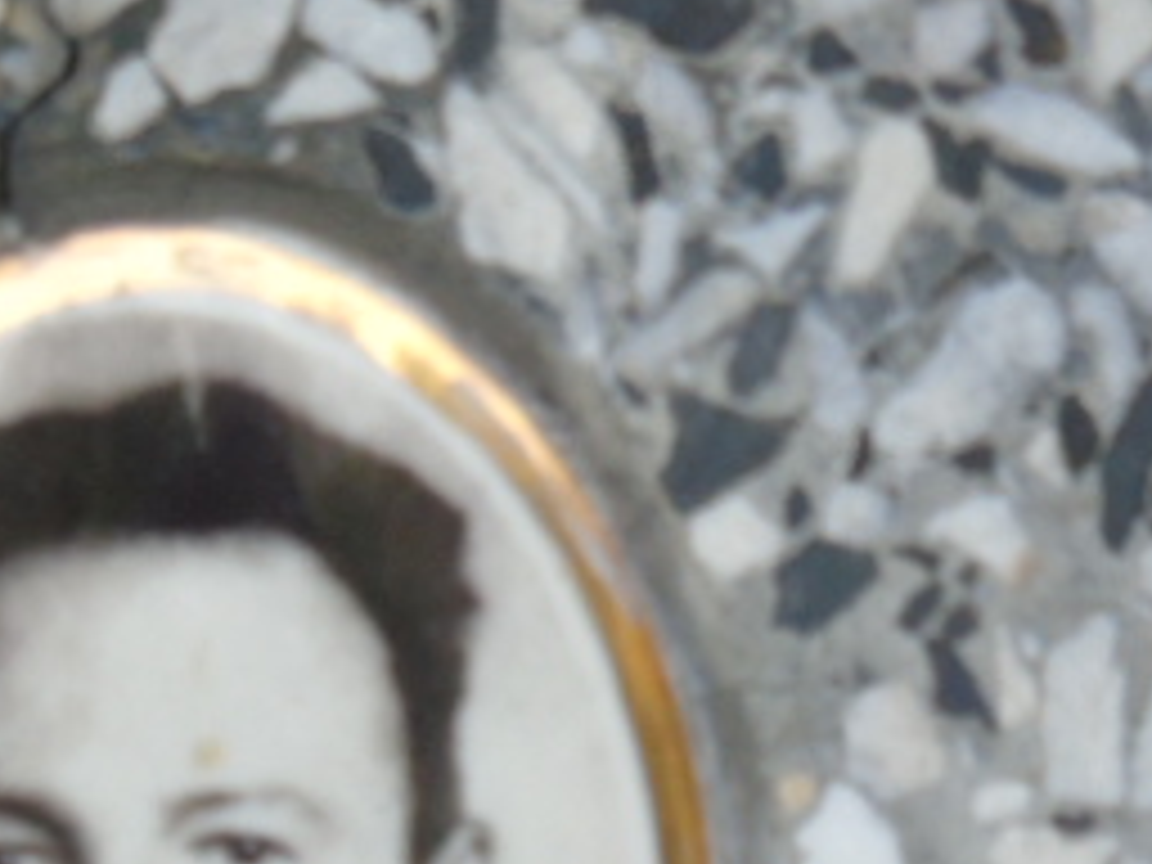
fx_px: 45726
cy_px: 963
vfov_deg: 1.1
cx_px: 400
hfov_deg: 1.4
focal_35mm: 1374
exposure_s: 1/125
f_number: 5.7
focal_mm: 98
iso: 320
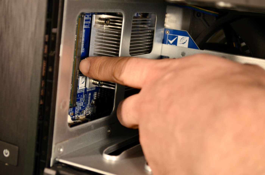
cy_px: 88
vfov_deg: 18.1
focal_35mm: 75
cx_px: 132
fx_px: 551
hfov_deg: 27.0
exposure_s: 1/40
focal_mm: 50
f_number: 5.6
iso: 800
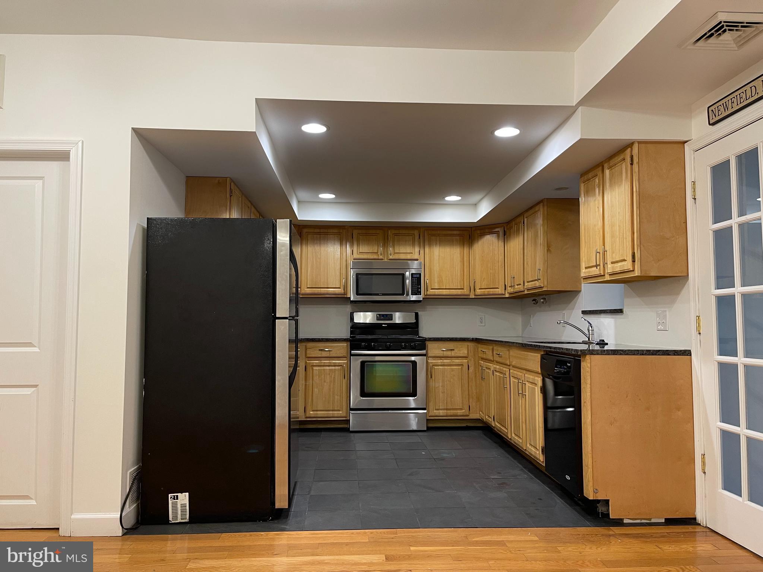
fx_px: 573
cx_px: 382
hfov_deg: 67.3
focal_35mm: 26
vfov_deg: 53.1
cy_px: 286
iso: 100
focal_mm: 5.1
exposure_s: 1/60
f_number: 1.6
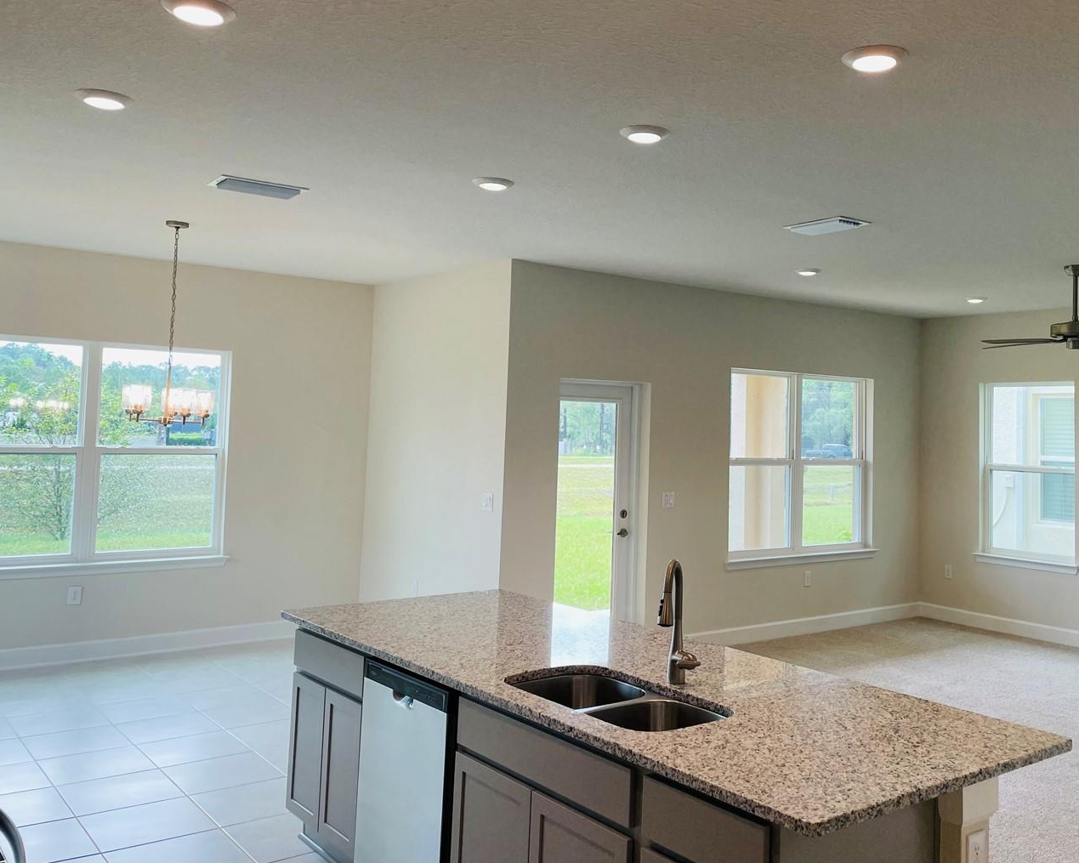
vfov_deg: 45.6
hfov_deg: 55.3
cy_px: 360
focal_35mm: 32
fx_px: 1022
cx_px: 645
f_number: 1.6
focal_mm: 4.2
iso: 32
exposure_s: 1/120
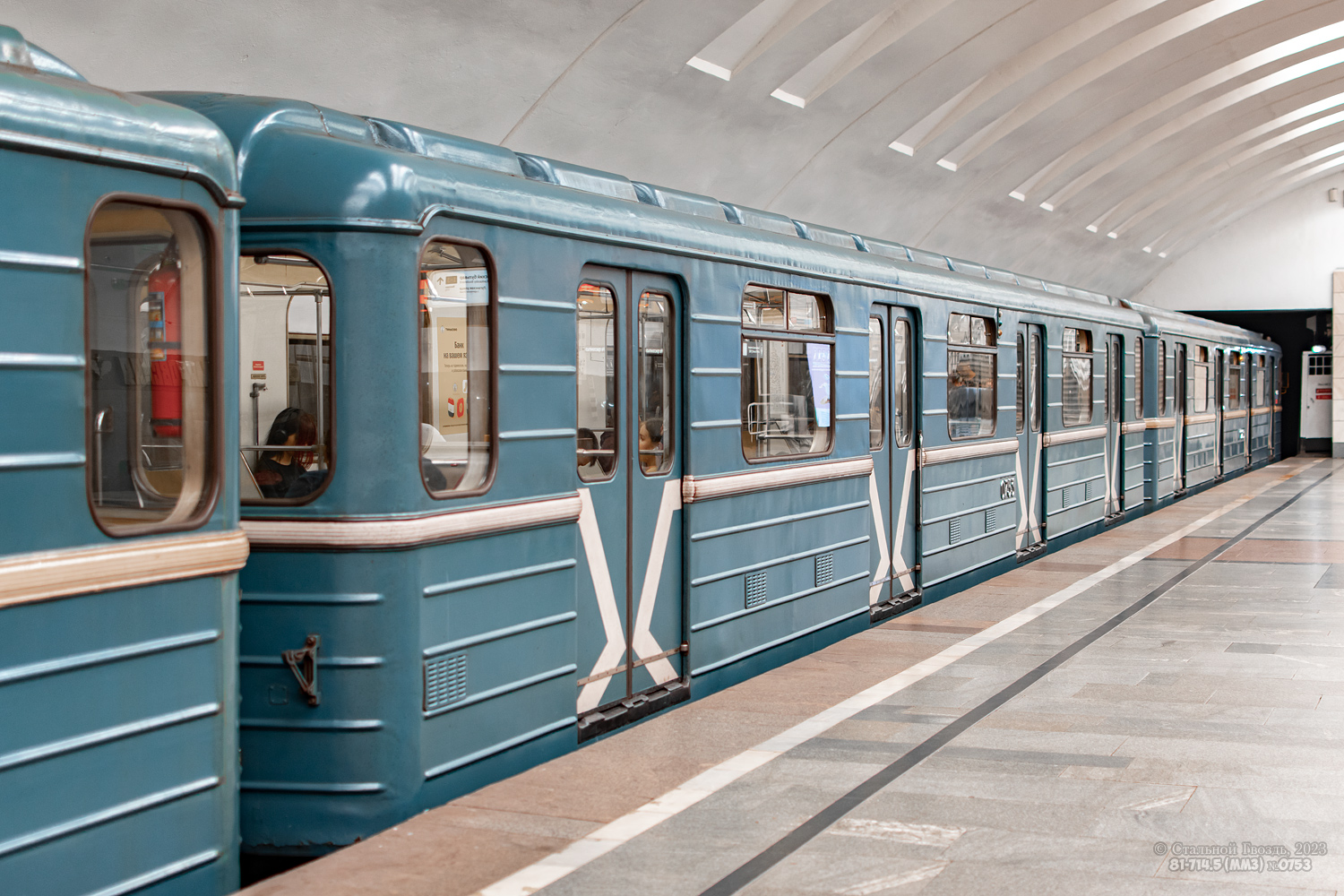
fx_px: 1960
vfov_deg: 25.8
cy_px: 448
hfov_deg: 37.9
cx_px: 672
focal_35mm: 52
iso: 200
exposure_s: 1/50
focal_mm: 35
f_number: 2.5
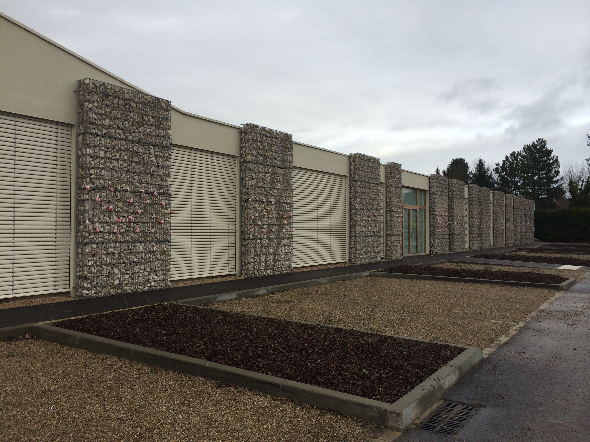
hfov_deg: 60.0
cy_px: 221
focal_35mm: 30
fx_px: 511
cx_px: 295
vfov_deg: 46.8
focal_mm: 4.12
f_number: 2.2
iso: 32
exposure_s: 1/631
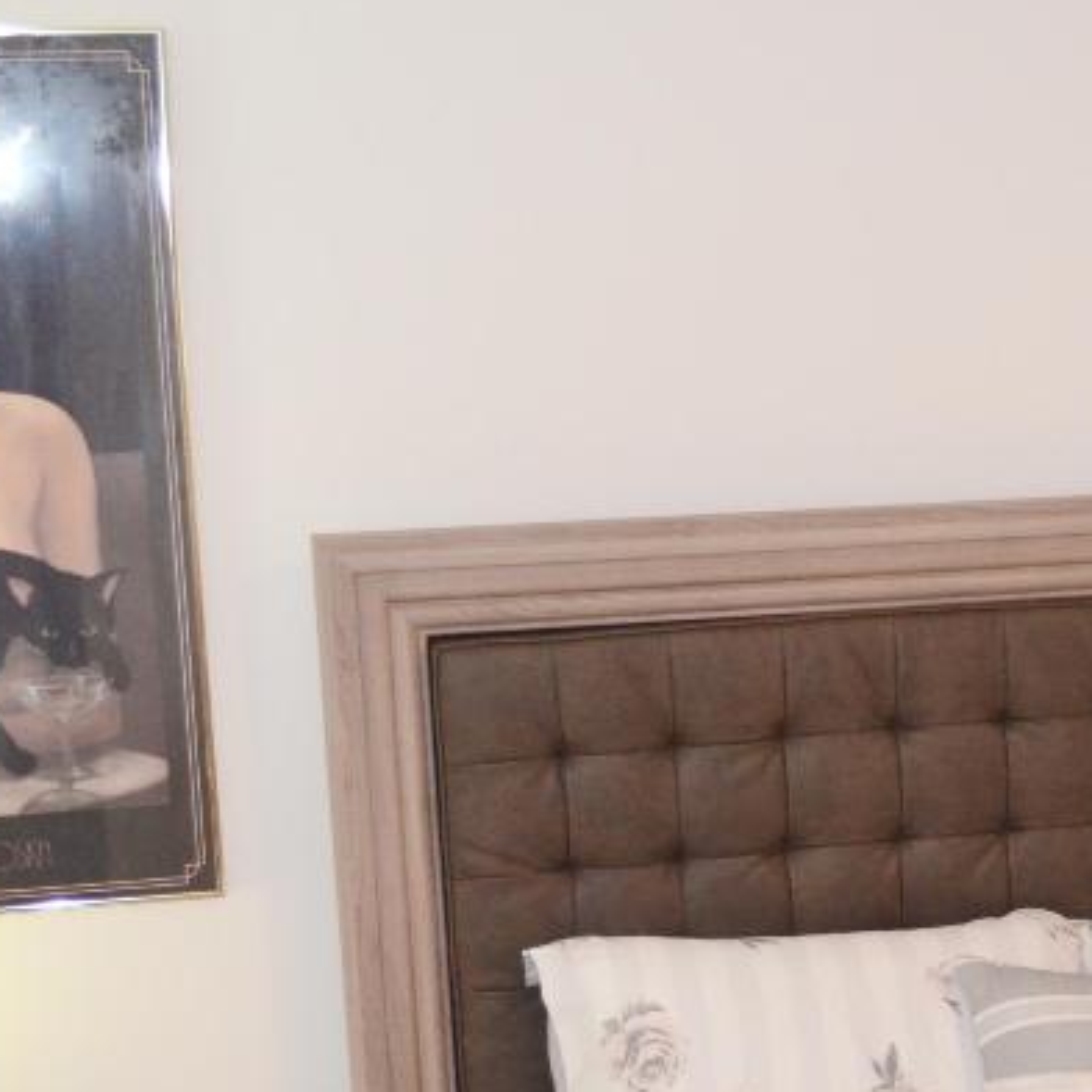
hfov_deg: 18.7
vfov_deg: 19.0
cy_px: 923
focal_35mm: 90
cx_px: 1127
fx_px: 3212
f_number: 4
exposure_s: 1/60
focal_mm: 24
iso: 1100
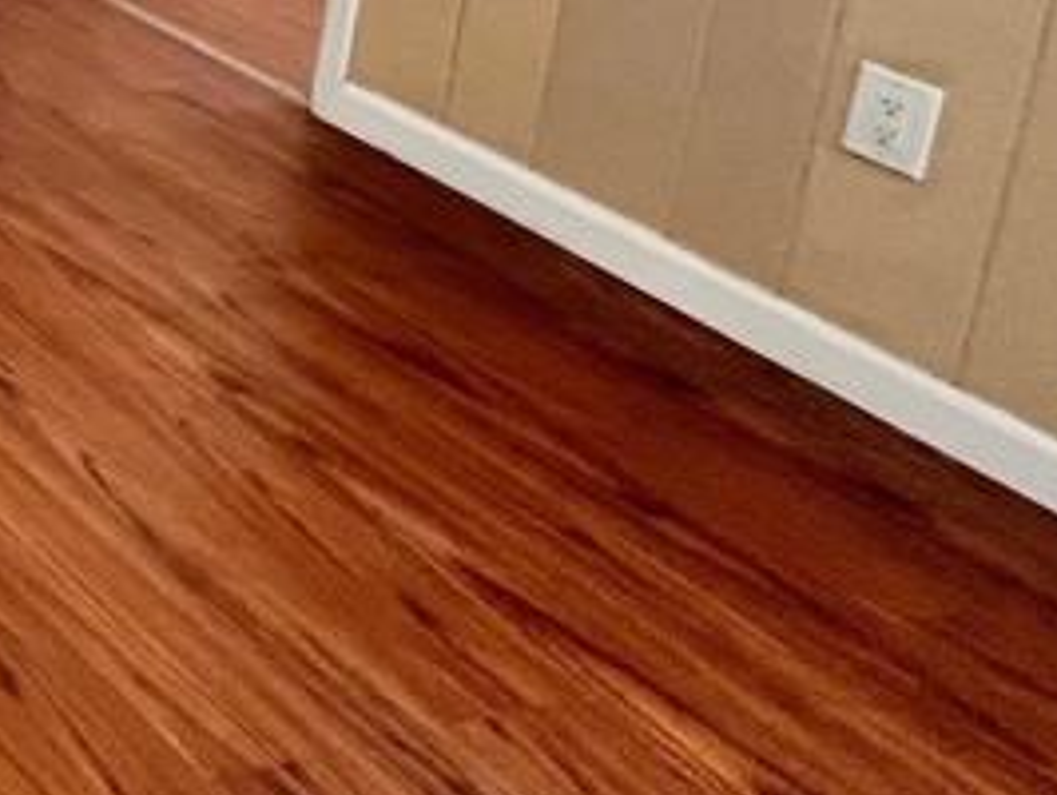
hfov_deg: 21.1
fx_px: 1528
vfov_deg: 22.8
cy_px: -449
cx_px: -934
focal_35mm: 50
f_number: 1.8
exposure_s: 1/120
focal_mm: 1.57
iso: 160
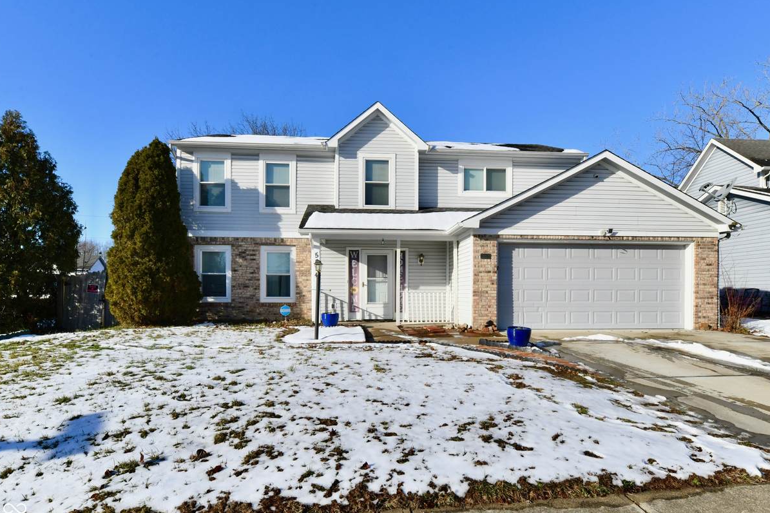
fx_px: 321
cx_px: 403
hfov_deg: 100.3
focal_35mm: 15
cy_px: 252
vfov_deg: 77.3
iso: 640
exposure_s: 1/1000
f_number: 16
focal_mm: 14
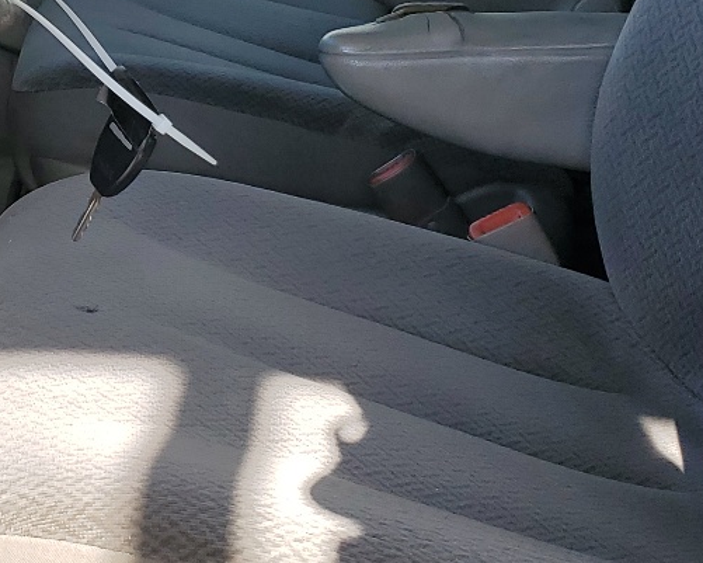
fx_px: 1686
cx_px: 73
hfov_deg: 23.0
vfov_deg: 18.8
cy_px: 136
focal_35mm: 81
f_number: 1.5
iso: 50
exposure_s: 1/667
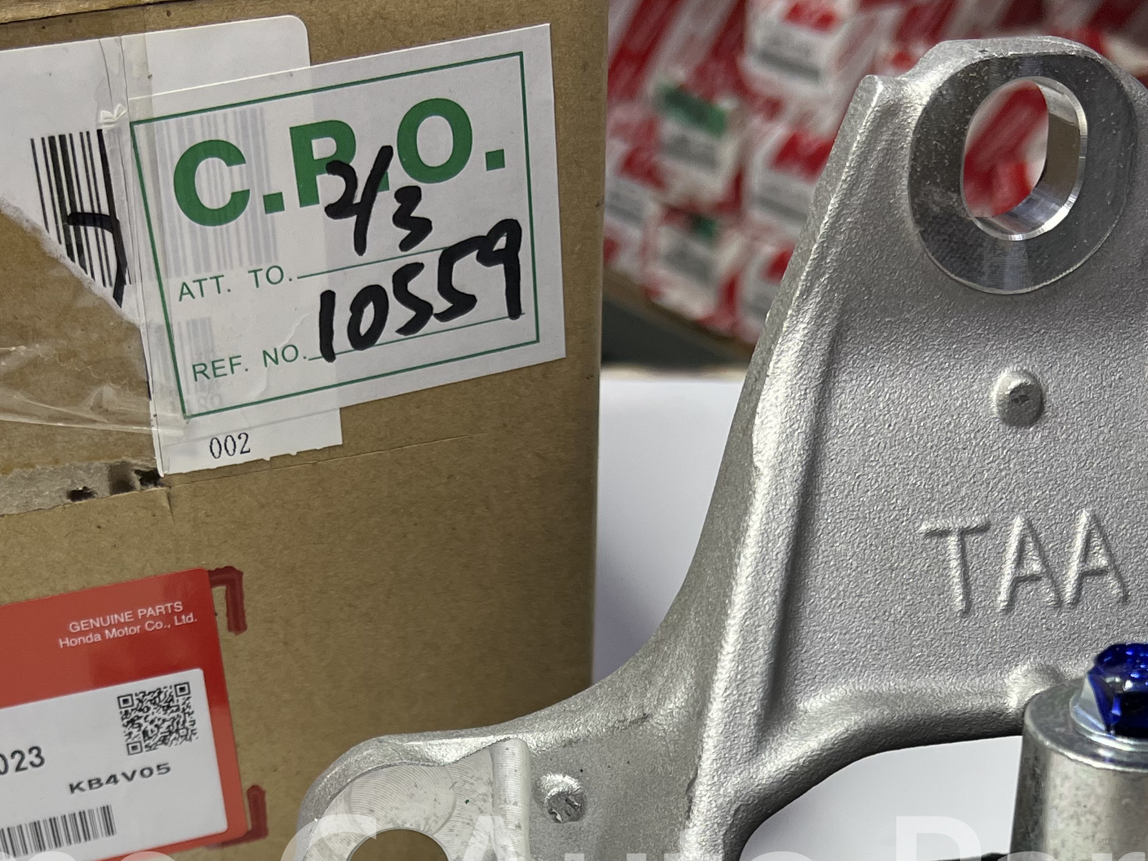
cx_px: 541
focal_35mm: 59
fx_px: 1957
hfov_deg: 32.7
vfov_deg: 23.7
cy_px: 876
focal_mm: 5.7
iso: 50
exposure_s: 1/100
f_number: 1.5
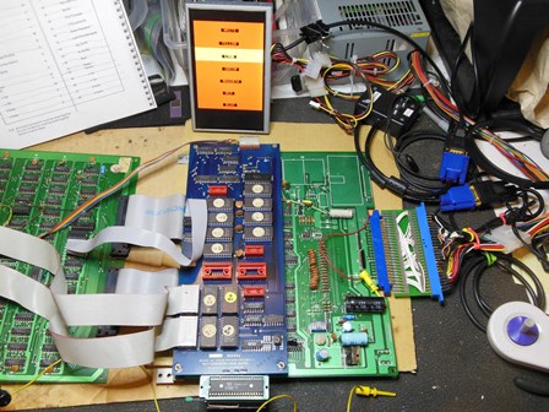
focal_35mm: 33
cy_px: 206
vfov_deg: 42.9
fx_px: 523
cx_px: 274
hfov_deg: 55.4
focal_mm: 6
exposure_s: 1/25
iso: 400
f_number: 3.5
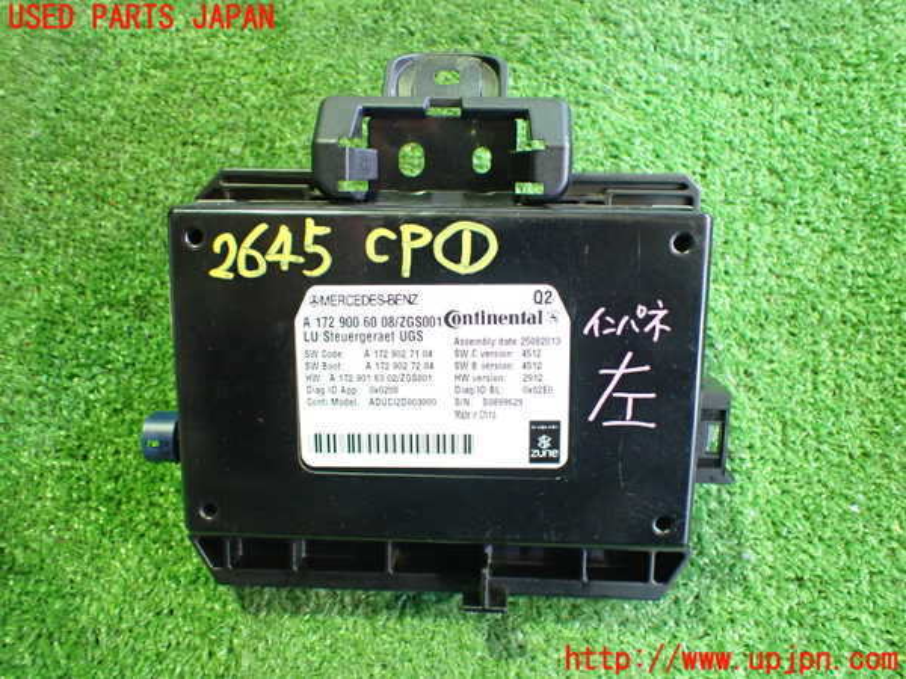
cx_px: 453
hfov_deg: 60.0
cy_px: 340
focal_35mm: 30
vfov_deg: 46.8
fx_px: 785
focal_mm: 5.4
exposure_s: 1/30
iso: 800
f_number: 2.3
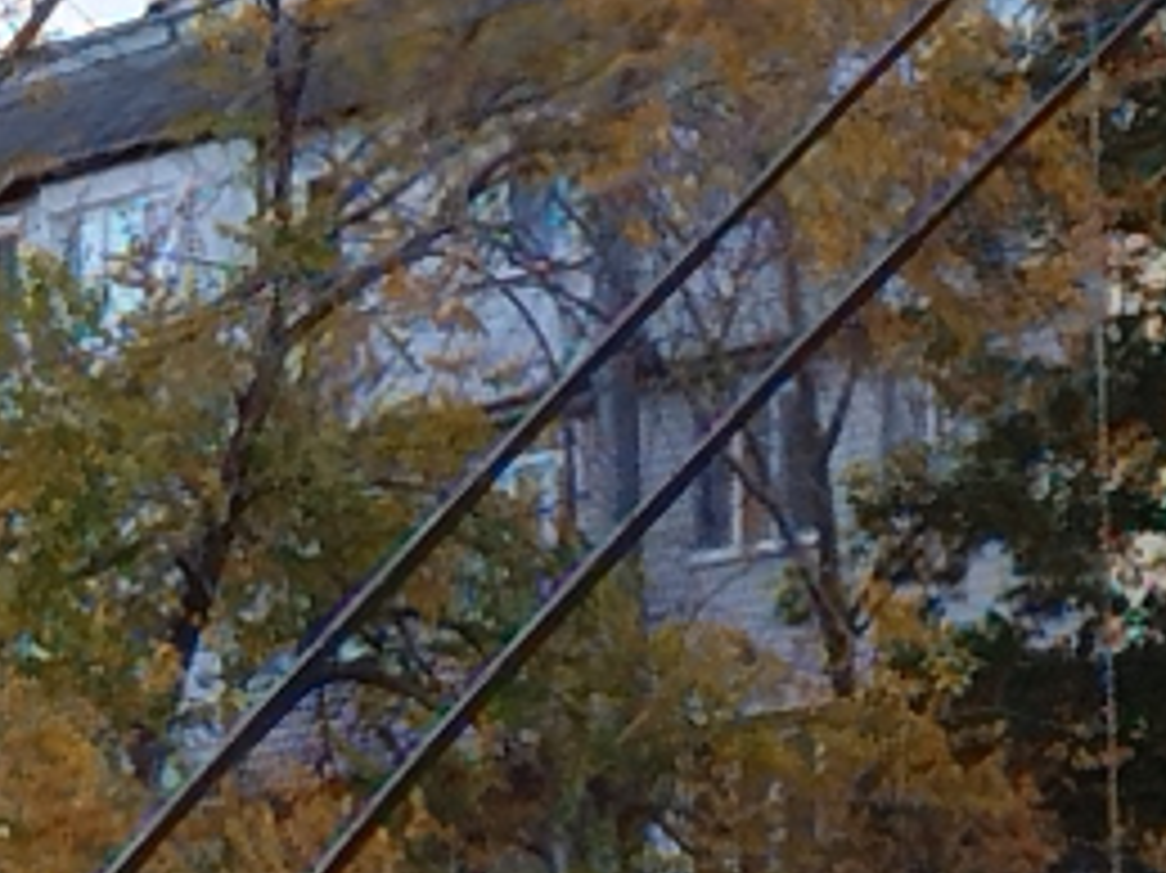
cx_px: -176
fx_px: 12188
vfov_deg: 4.1
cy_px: 1406
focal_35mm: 362
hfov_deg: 5.5
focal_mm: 5.31
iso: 50
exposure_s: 1/331
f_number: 1.7
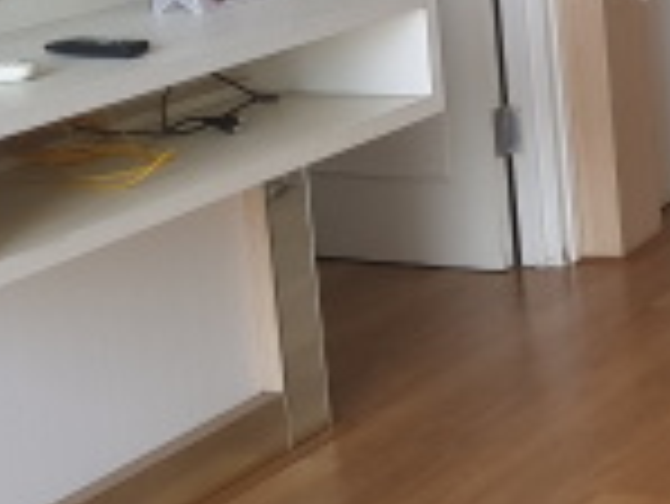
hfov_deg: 16.2
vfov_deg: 13.5
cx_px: 1108
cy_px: -108
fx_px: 2073
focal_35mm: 107
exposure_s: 1/170
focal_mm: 4.3
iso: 40
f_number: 1.7
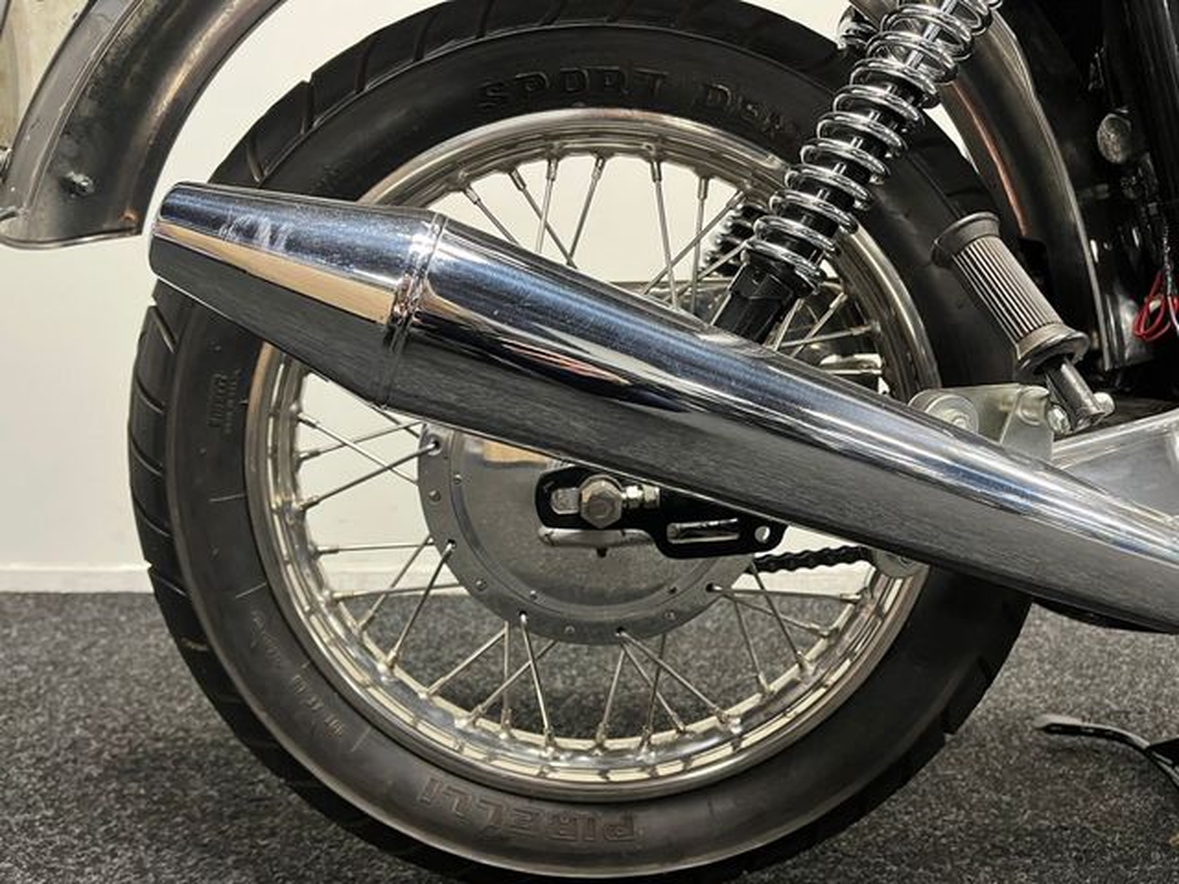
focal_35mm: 26
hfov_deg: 67.3
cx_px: 590
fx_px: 886
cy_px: 442
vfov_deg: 53.1
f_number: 1.6
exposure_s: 1/50
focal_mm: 5.1
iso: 320
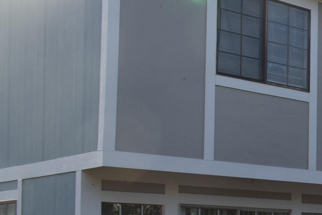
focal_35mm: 85
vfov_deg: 15.8
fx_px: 761
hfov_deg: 20.5
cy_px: 215
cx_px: 482
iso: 400
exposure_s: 1/200
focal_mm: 18
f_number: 10
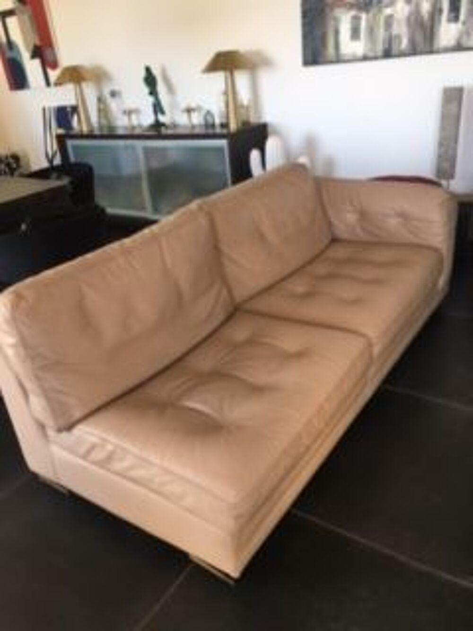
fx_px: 528
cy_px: 316
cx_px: 236
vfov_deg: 61.7
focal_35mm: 29
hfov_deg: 48.2
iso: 32
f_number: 2.2
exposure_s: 1/33
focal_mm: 4.15
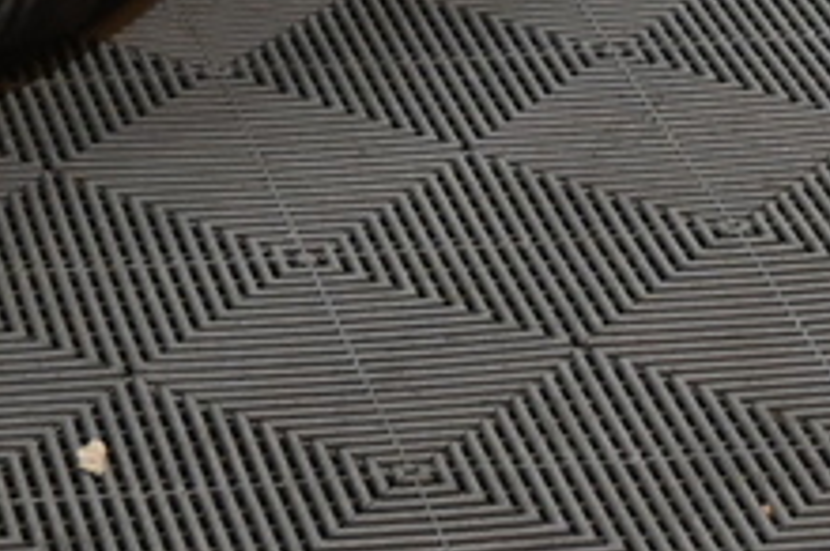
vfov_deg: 5.7
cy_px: -1442
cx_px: -208
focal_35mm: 216
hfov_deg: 9.4
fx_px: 4969
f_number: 3.8
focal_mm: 19.5
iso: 1100
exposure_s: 1/125
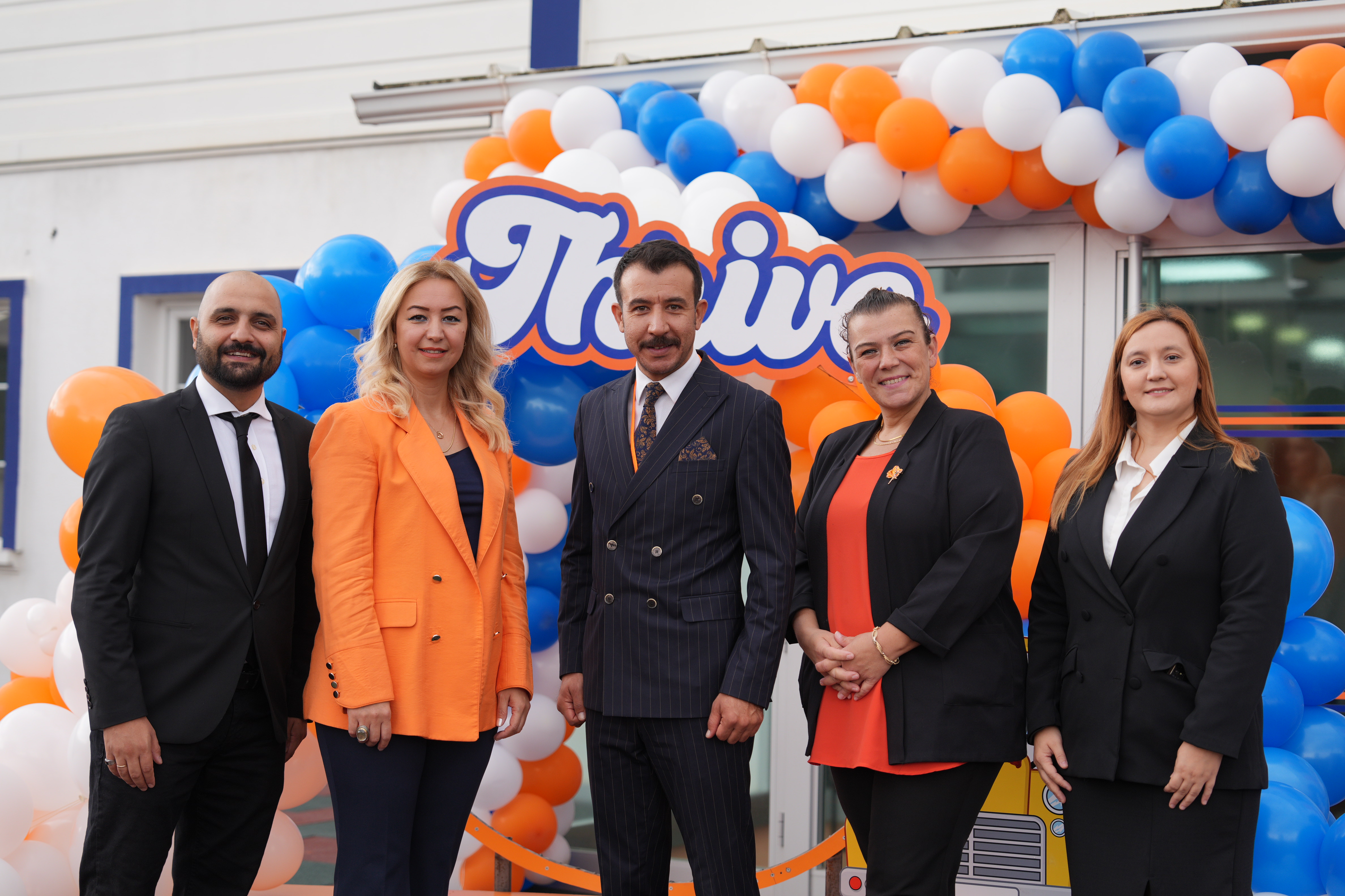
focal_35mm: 63
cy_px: 448
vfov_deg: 21.6
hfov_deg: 31.9
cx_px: 672
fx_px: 2354
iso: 125
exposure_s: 1/160
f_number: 2.8
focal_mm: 63
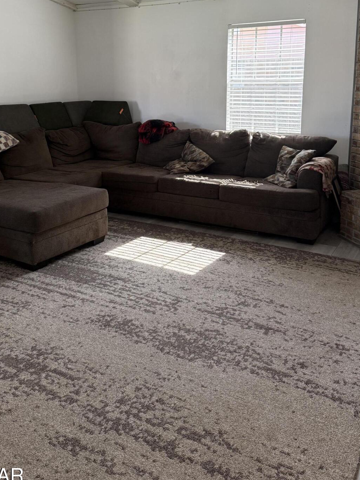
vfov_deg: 51.6
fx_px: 485
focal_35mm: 35
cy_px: 158
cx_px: 168
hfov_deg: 40.7
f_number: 1.78
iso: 200
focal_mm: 6.76
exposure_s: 1/121
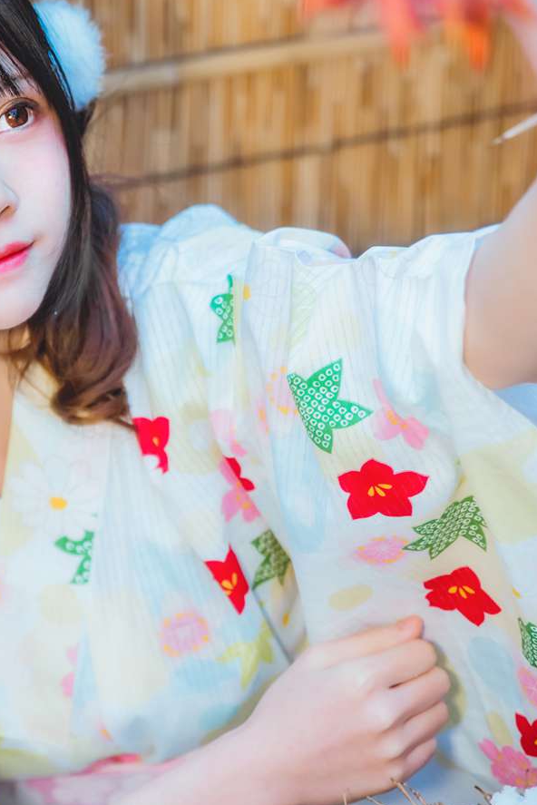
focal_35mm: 142
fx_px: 3175
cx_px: 171
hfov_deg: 9.7
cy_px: 210
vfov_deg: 14.4
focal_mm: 70
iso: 800
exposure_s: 1/100
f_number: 2.8
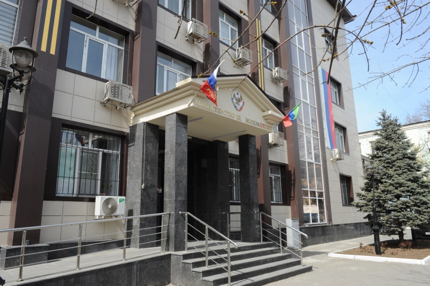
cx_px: 215
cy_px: 143
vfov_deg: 47.9
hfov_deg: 67.4
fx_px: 322
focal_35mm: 27
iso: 1600
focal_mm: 27
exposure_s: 1/800
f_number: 14
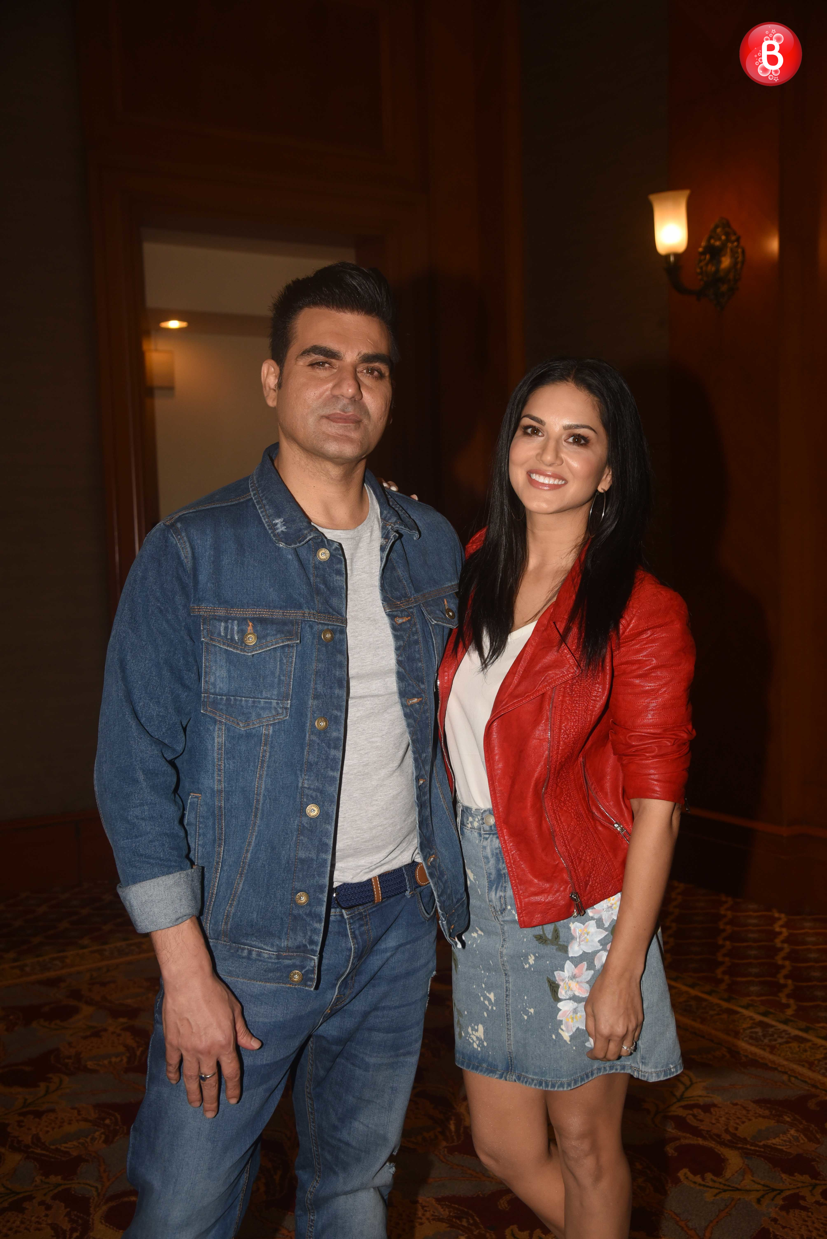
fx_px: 1377
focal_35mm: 40
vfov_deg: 48.4
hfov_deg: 33.4
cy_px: 620
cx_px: 414
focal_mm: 40
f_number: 5.6
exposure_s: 1/160
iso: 800
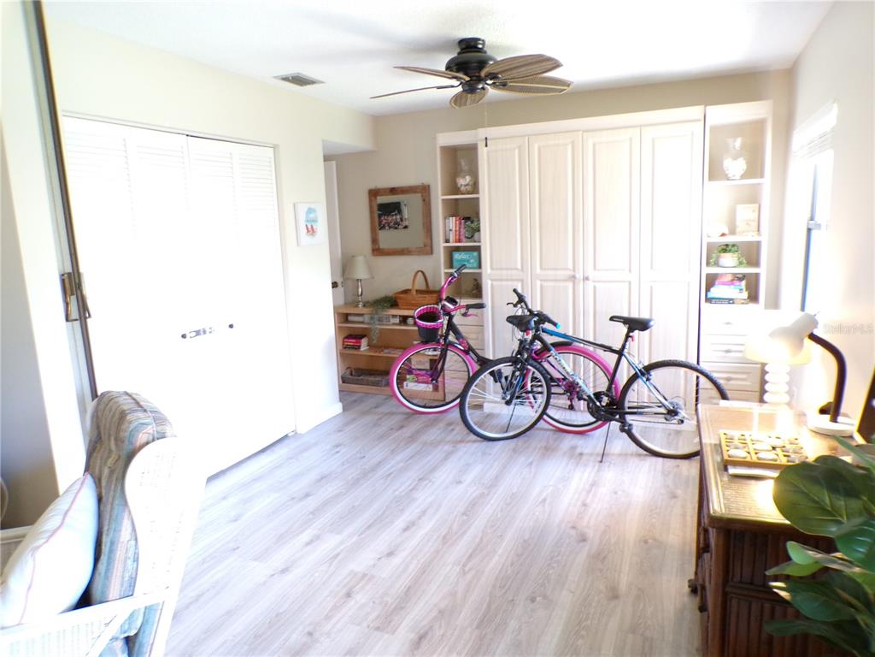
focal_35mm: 24
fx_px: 607
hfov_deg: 71.6
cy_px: 328
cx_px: 438
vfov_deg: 56.8
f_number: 3
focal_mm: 4.3
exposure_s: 1/17
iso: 382
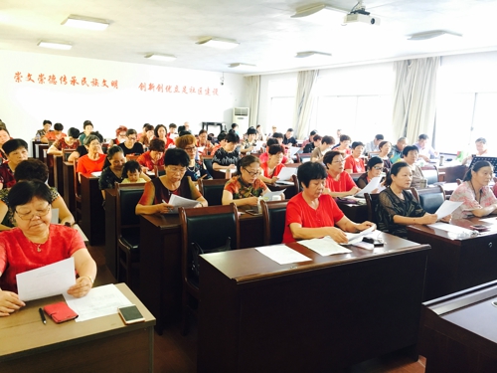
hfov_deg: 61.7
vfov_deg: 48.2
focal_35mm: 29
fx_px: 416
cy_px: 186
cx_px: 248
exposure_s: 1/33
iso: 125
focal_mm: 4.15
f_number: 2.2
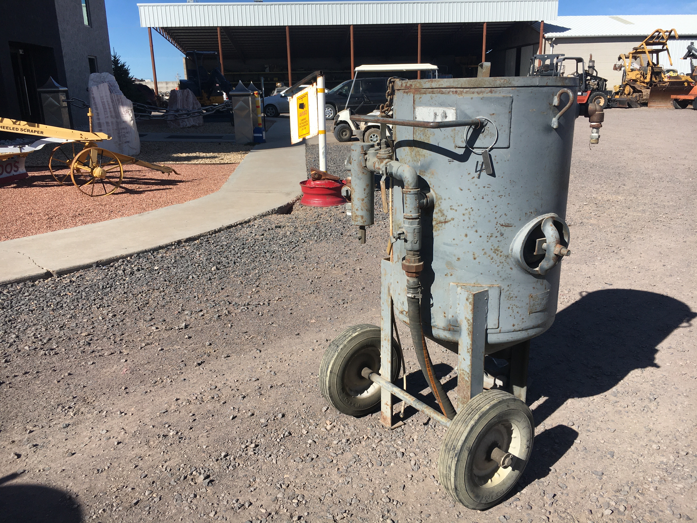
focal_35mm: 29
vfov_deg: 48.2
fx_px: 584
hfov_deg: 61.7
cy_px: 262
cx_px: 348
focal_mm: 4.15
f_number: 2.2
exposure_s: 1/1789
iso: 25
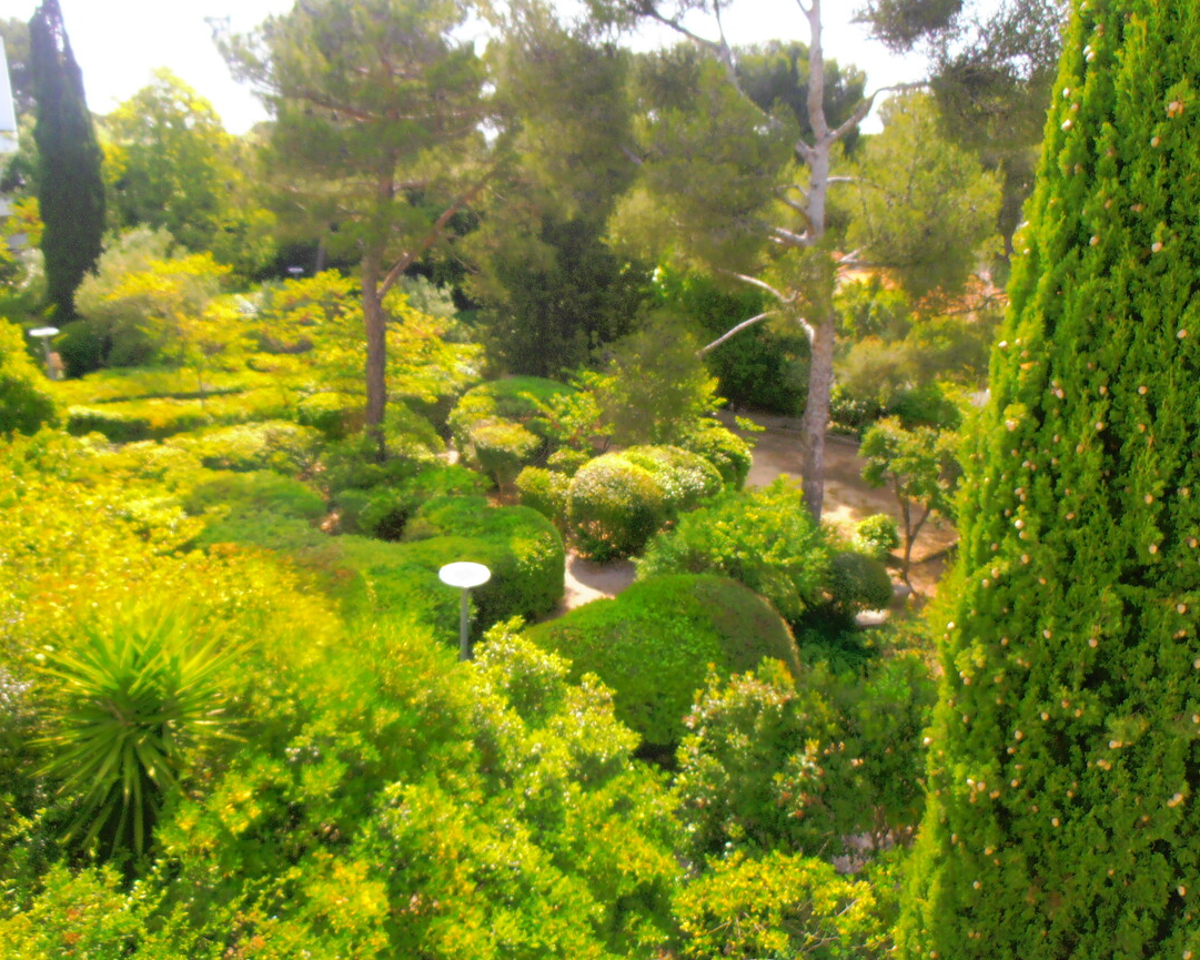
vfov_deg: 54.9
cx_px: 535
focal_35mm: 26
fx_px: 923
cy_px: 467
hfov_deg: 65.8
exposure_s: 1/250
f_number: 3
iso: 80
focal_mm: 4.2
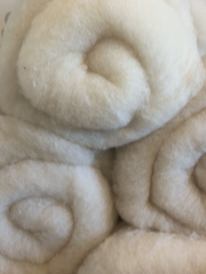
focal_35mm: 48
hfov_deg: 30.3
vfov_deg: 39.7
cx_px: 103
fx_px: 381
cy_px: 137
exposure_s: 1/50
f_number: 1.78
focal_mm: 6.86
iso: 200
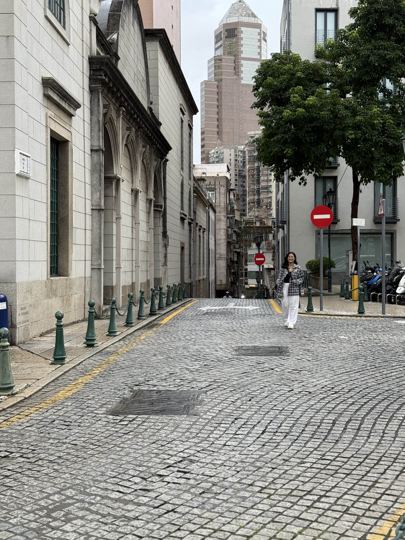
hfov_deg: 30.3
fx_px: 749
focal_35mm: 48
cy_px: 270
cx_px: 202
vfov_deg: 39.7
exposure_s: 1/339
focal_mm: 6.76
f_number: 1.78
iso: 100
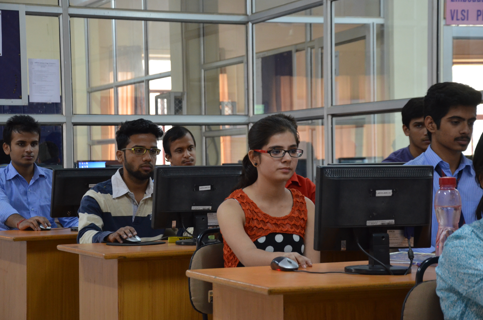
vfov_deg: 14.5
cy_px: 158
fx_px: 1258
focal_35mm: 94
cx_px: 240
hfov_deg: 21.7
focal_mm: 62
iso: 1600
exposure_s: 1/15
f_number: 5.3
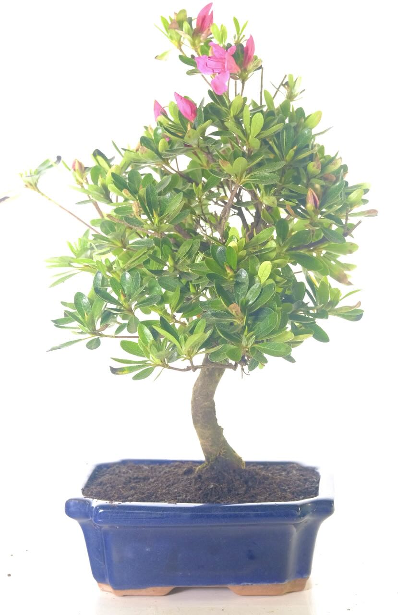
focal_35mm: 111
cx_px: 205
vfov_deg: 18.4
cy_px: 308
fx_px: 1895
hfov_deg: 12.3
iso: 2000
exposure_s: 1/30
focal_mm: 74.1
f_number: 8
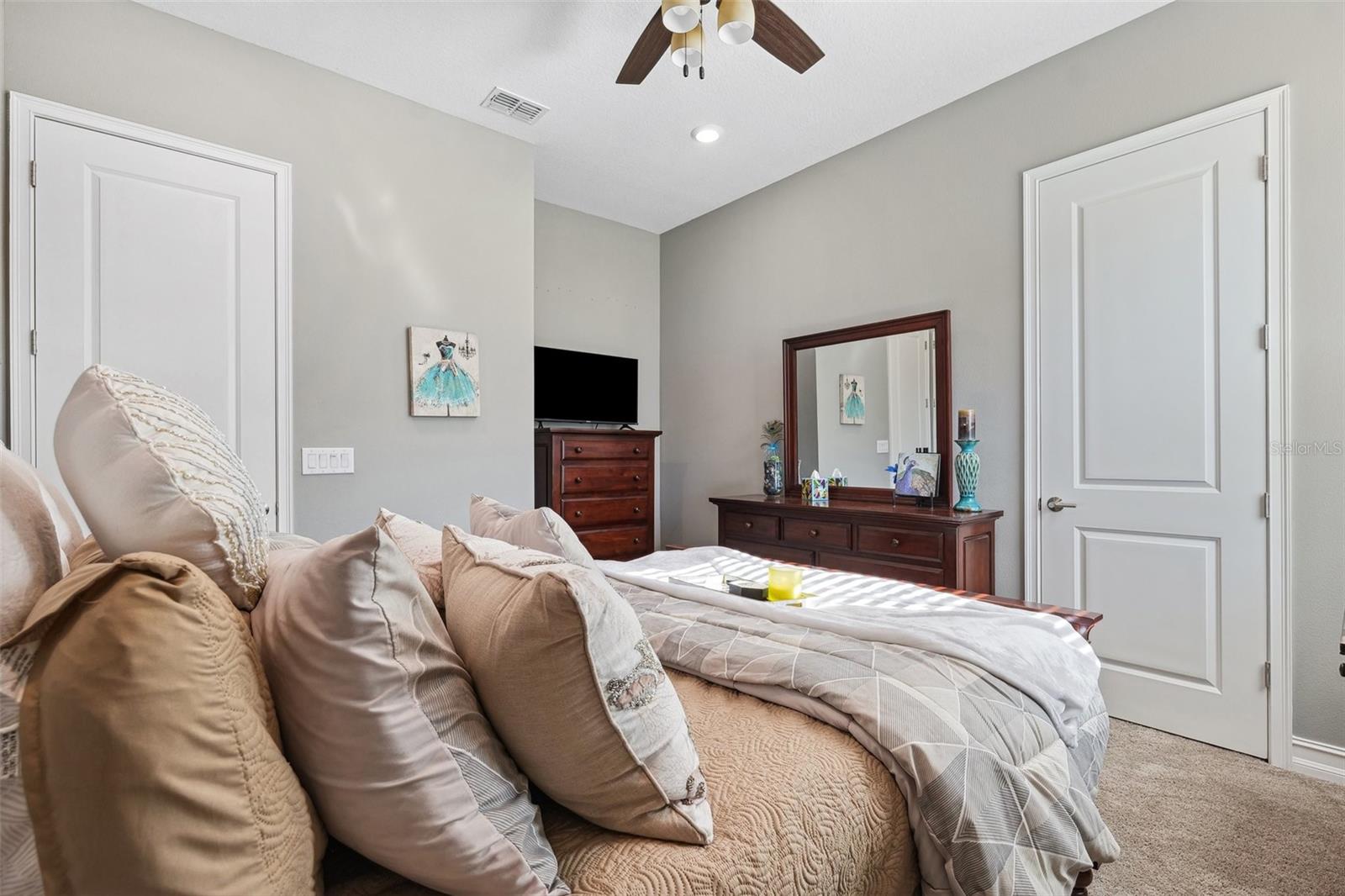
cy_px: 448
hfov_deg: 100.4
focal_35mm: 15
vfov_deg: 77.3
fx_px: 560
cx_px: 672
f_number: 8
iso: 400
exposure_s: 1/30
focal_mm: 15
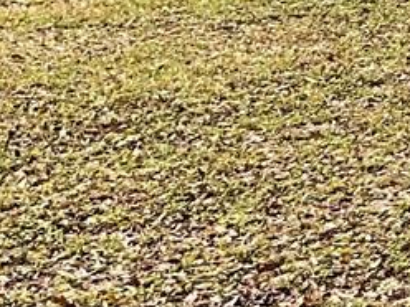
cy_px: -122
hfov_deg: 9.5
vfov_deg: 7.8
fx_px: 2215
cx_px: 964
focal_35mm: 187
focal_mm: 3
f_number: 1.8
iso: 16
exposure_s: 1/869
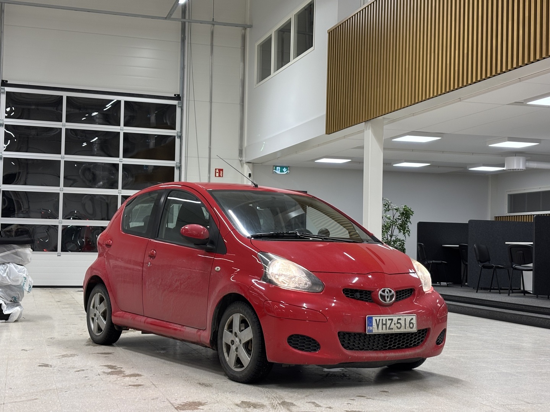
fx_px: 826
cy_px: 206
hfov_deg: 36.8
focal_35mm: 52
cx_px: 275
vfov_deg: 28.0
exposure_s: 1/49
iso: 50
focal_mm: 5.96
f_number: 1.6
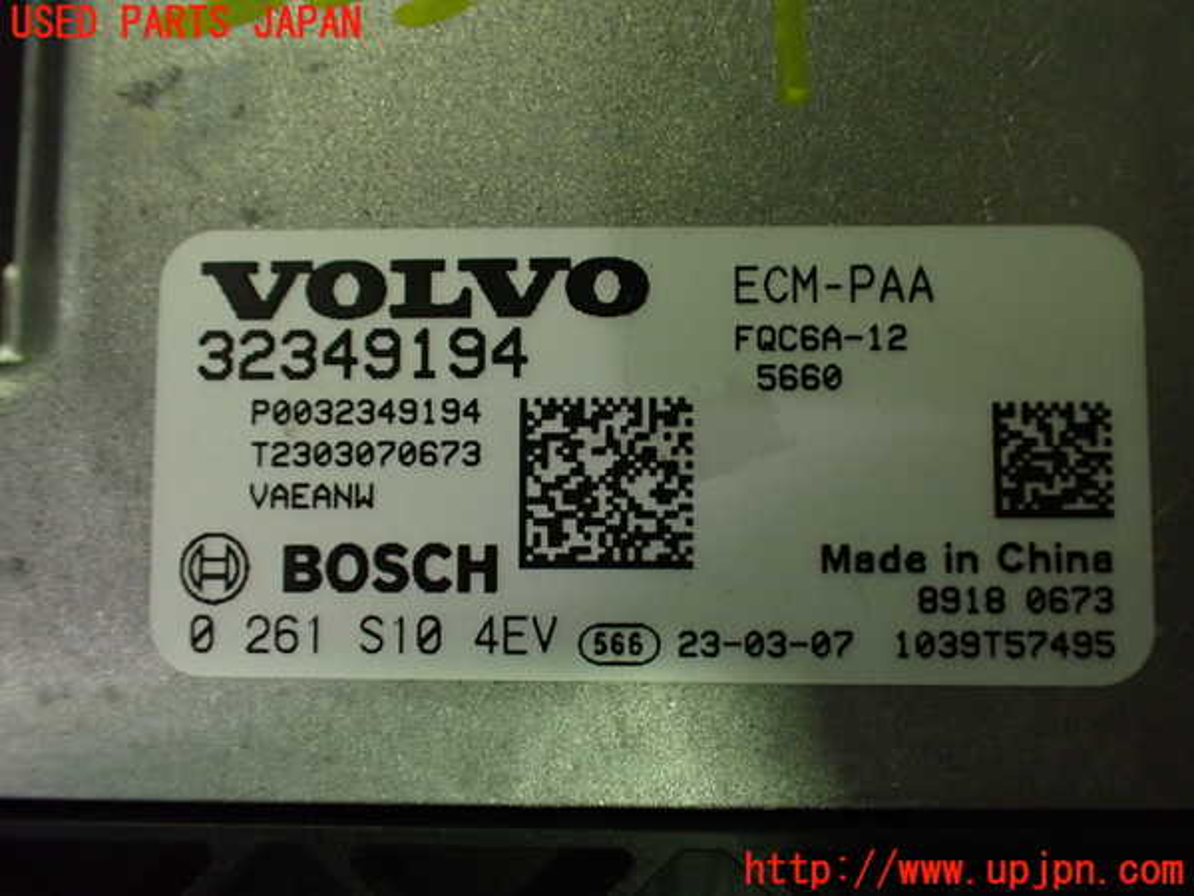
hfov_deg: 60.0
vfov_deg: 46.8
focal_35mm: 30
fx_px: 1035
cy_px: 448
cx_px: 597
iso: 800
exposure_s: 1/100
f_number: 2.3
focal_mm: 5.4
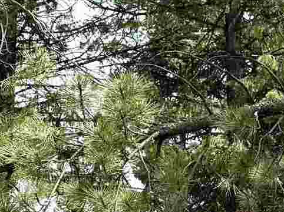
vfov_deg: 9.6
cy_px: 230
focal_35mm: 153
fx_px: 1255
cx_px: -133
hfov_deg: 12.3
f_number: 1.78
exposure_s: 1/1618
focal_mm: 6.76
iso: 80
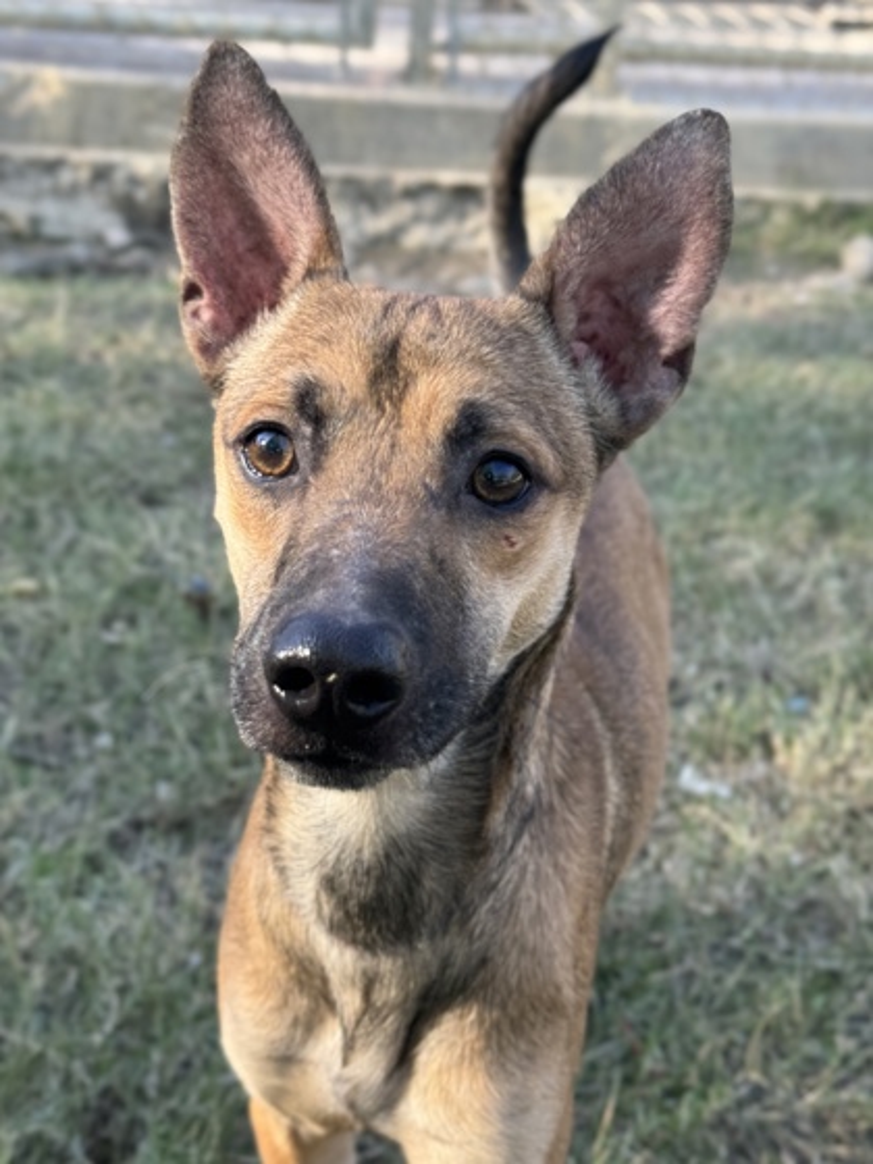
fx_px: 1614
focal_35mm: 48
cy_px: 582
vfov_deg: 39.7
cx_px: 436
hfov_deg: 30.3
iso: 64
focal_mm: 6.76
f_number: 1.78
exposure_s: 1/390
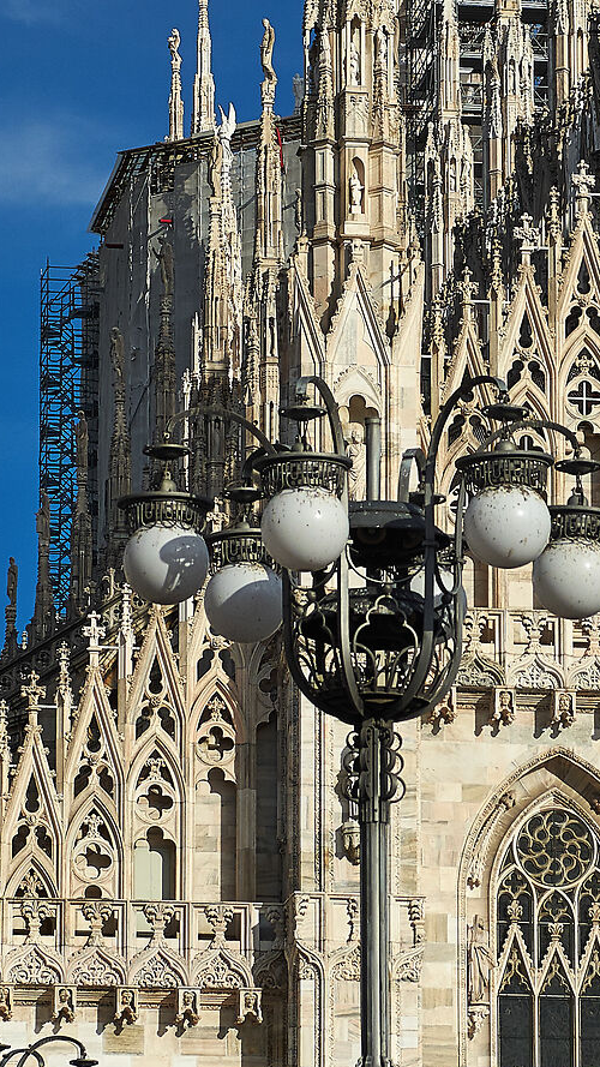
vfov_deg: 10.2
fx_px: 5997
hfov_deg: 5.7
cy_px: 557
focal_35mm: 212
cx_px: 569
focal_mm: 50
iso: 200
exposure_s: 1/2500
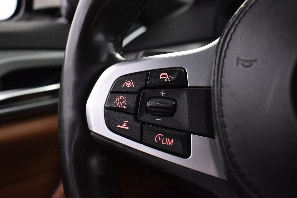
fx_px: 322
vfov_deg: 34.2
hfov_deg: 49.6
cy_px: 99
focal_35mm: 39
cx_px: 148
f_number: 5
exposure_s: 1/13
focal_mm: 26
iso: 1250
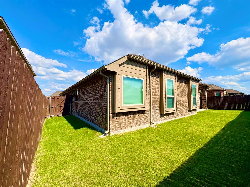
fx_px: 101
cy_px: 94
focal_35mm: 14
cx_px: 125
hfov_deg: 102.1
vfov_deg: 85.7
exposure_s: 1/2273
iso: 50
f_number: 2.2
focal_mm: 2.22
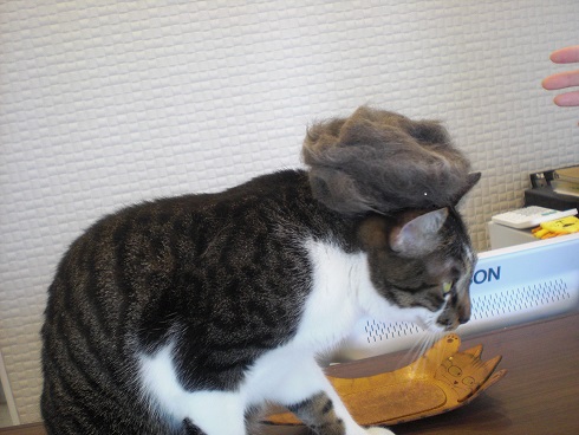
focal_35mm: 38
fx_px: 636
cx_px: 290
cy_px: 218
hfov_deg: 49.0
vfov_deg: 37.8
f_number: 3.1
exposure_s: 1/50
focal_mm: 6.3
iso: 200
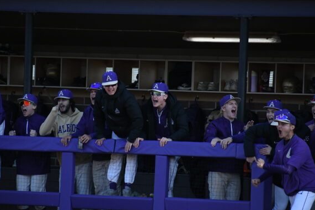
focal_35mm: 441
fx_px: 3859
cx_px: 153
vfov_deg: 3.1
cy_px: 107
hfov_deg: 4.7
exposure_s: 1/2500
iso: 2500
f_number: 7.1
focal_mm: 280
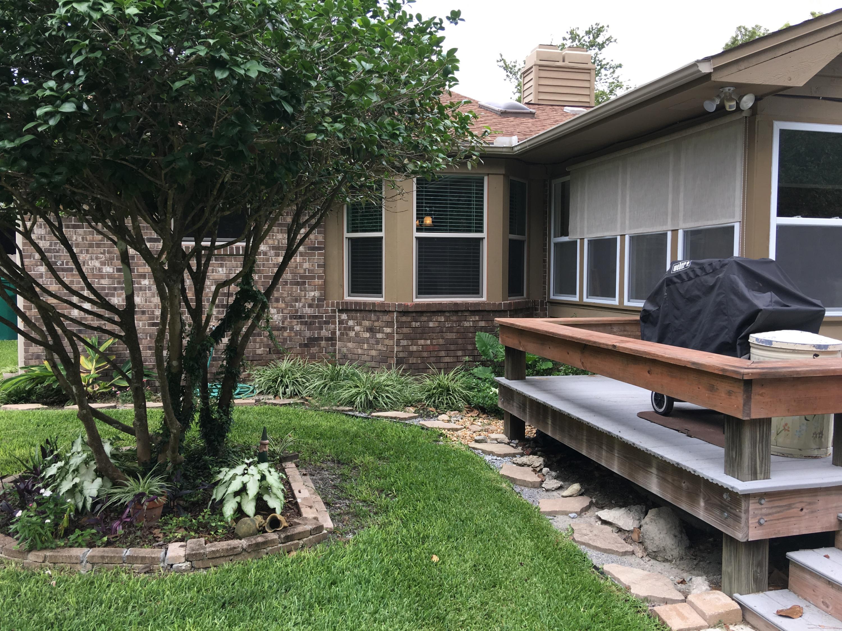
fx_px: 705
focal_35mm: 29
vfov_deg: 48.2
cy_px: 316
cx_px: 421
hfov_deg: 61.7
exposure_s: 1/196
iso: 25
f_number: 2.2
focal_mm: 4.15
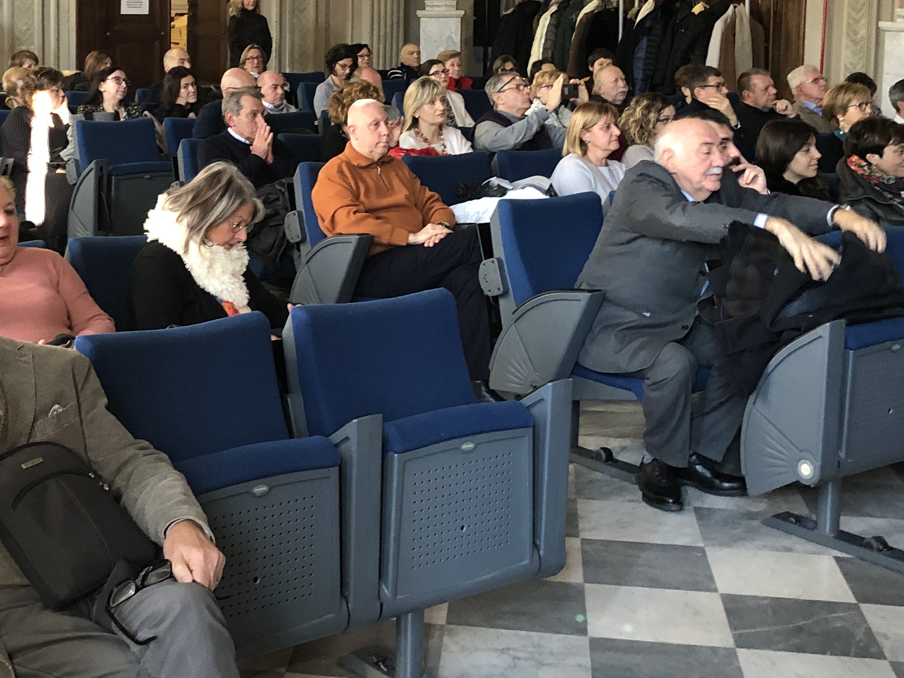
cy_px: 120
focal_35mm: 59
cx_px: 282
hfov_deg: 32.4
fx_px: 1541
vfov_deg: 24.4
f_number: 1.8
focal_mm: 3.99
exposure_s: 1/11
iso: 100
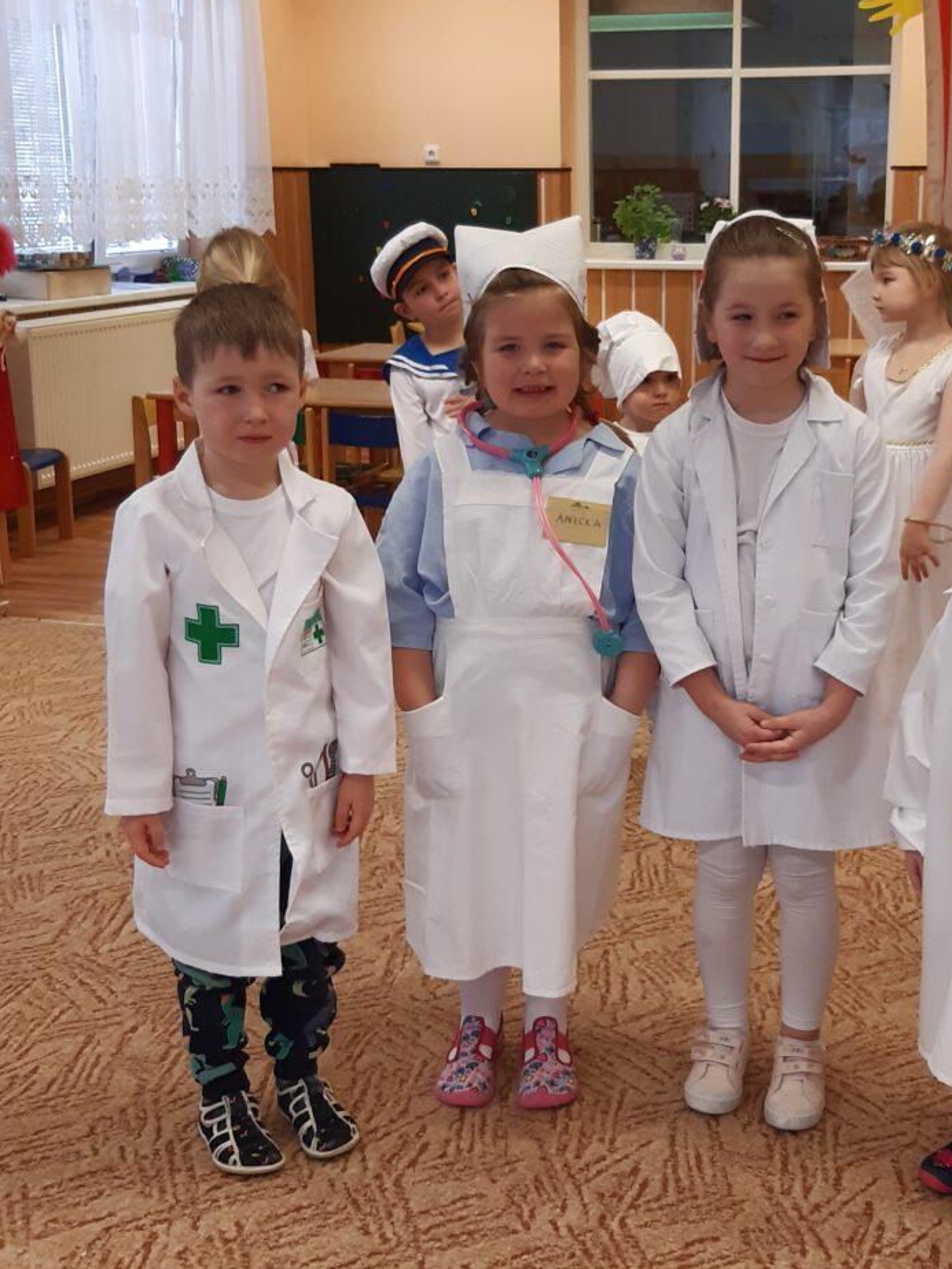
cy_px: 603
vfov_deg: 42.1
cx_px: 624
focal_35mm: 45
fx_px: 1650
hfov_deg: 32.0
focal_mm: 3.92
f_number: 1.7
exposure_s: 1/100
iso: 100
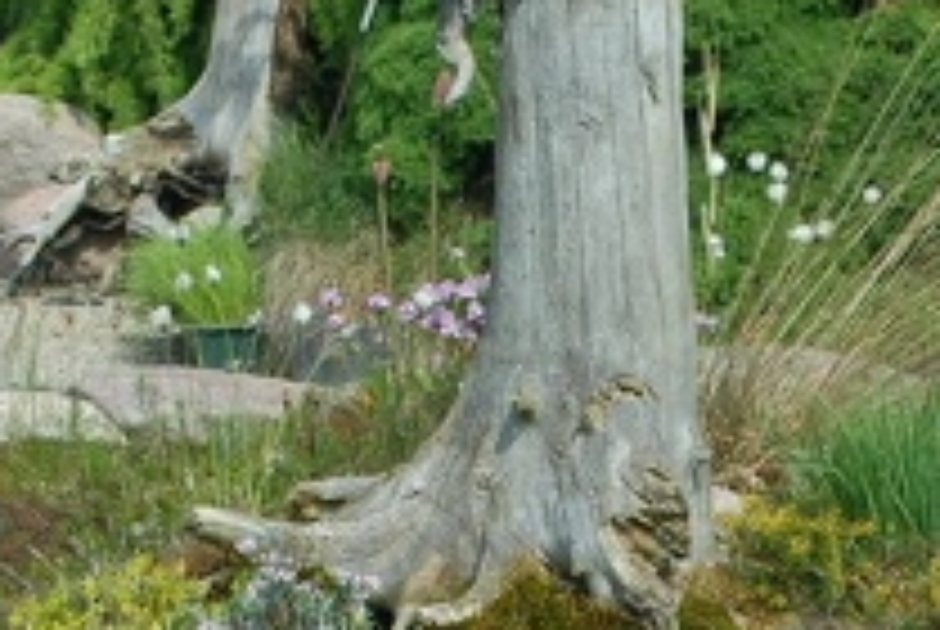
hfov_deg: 10.3
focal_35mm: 199
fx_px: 5201
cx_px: 706
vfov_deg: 6.8
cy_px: 972
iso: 100
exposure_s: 1/100
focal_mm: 35
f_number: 5
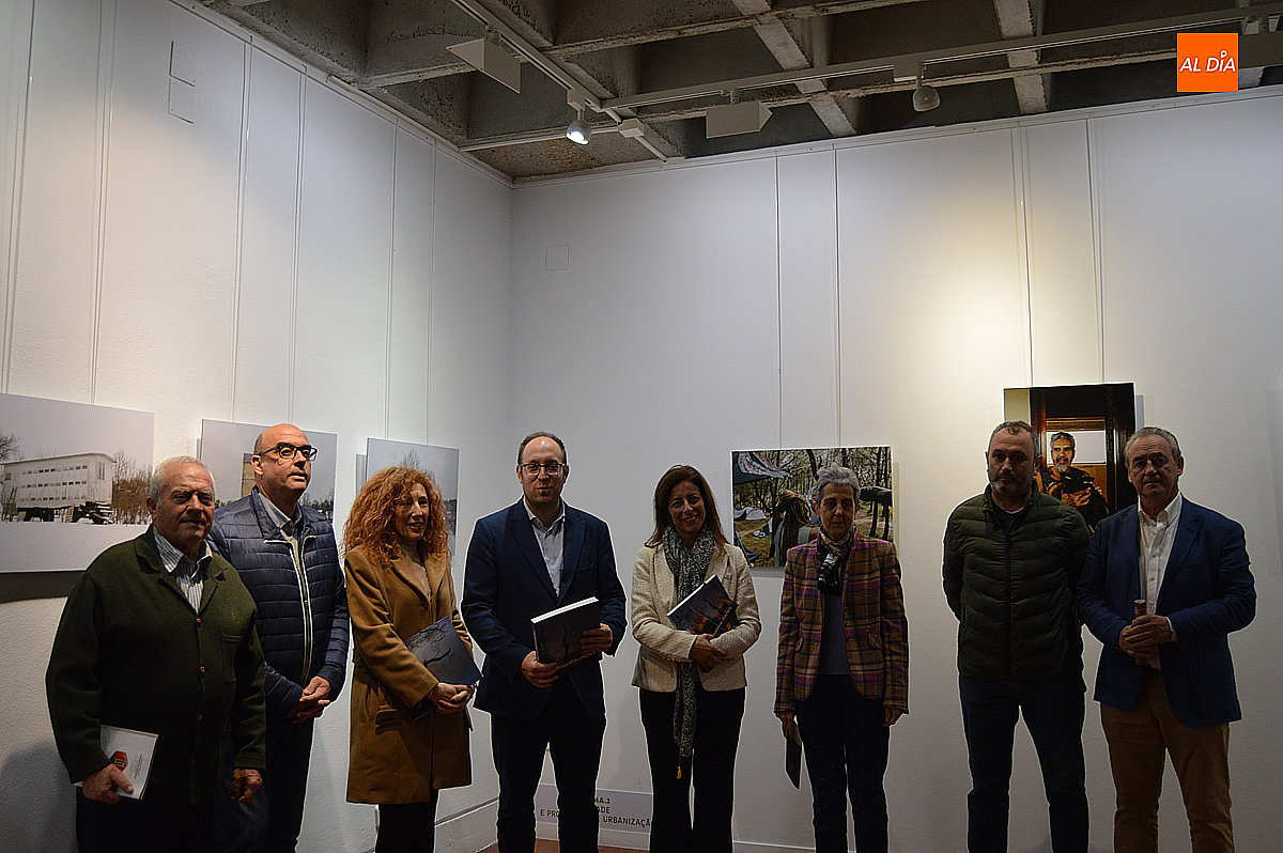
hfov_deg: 57.3
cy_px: 426
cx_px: 642
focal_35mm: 33
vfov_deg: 39.9
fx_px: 1175
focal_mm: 22
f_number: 3.5
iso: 560
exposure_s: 1/60
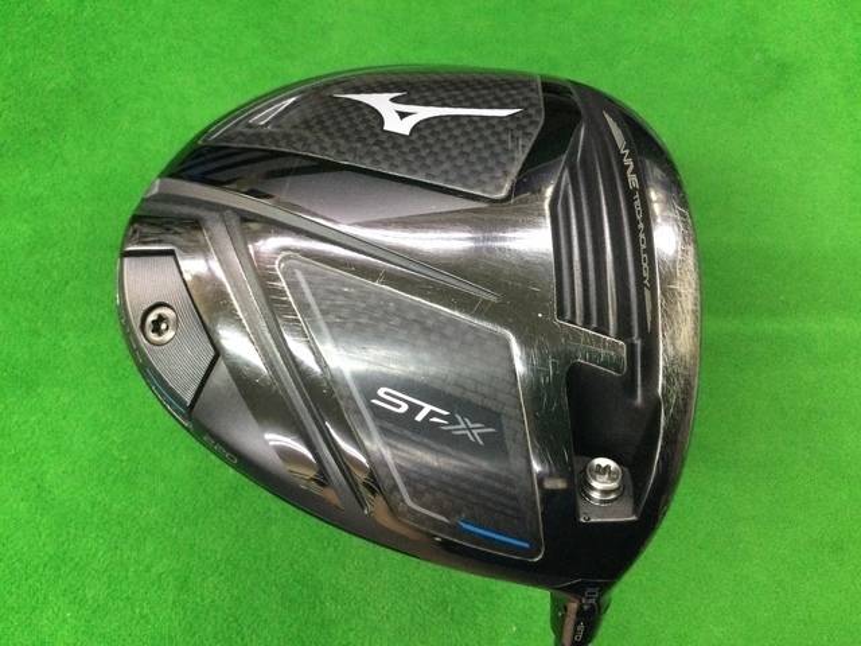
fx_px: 771
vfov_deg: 45.4
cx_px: 430
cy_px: 323
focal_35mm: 31
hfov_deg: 58.4
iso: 200
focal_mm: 3.3
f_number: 2.4
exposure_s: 1/30
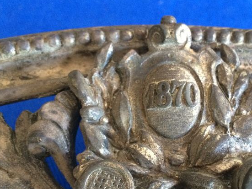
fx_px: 357
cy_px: 114
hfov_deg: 38.7
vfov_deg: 29.6
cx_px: 157
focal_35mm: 49
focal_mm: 4.12
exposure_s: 1/24
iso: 320
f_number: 2.2
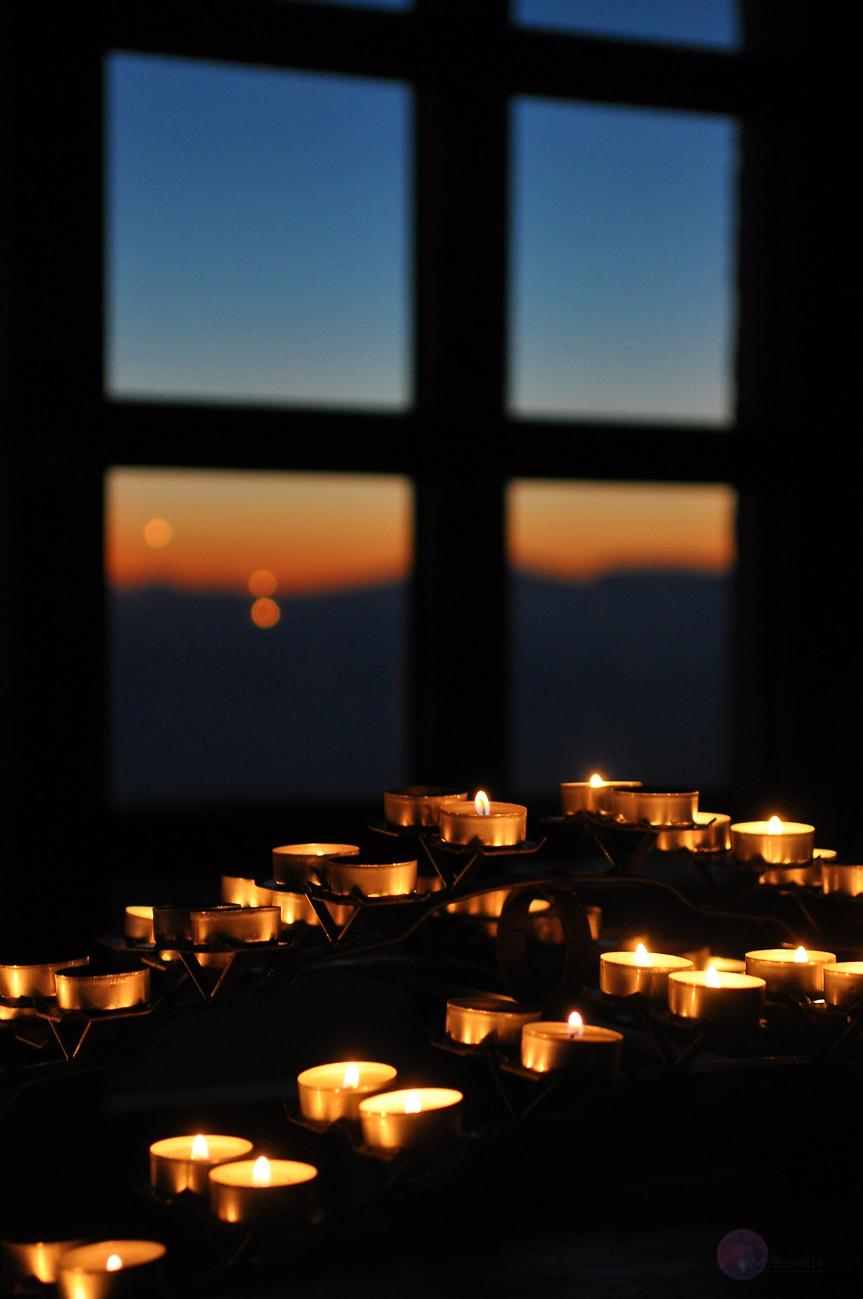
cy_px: 650
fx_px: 2974
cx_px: 432
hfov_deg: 16.5
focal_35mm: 82
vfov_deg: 24.6
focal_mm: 55
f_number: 2.8
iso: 800
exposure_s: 1/50
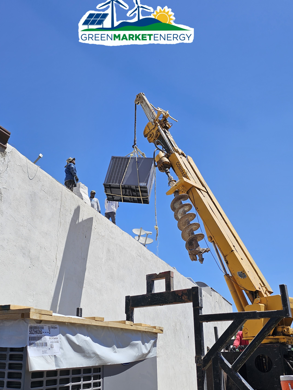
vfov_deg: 56.2
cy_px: 243
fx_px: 361
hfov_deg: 43.7
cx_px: 106
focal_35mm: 32
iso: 10
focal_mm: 6.3
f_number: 1.7
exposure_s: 1/1250
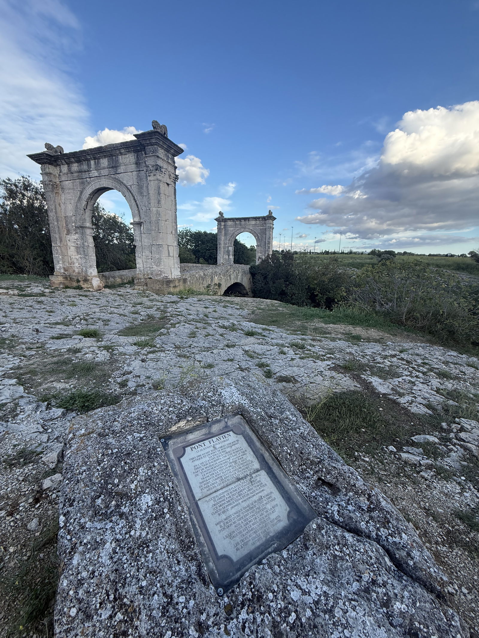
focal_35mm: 14
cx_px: 240
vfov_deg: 102.1
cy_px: 319
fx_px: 258
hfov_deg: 85.7
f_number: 2.2
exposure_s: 1/619
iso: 50
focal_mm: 2.22
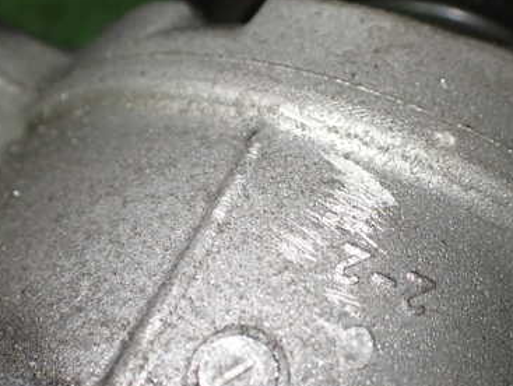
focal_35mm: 49
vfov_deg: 29.7
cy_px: 229
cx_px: 342
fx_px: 727
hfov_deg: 38.4
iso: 400
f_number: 2.3
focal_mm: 5.4
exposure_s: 1/125
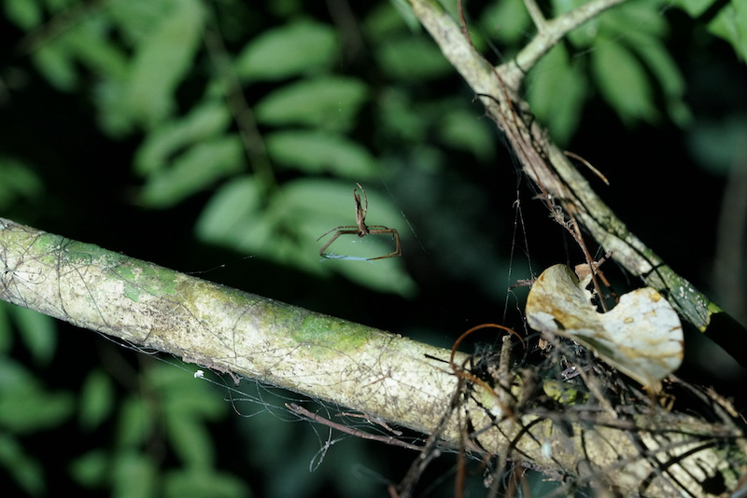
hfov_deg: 22.6
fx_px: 1868
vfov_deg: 15.2
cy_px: 249
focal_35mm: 90
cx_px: 374
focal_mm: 90
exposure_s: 1/40
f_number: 5
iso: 2500
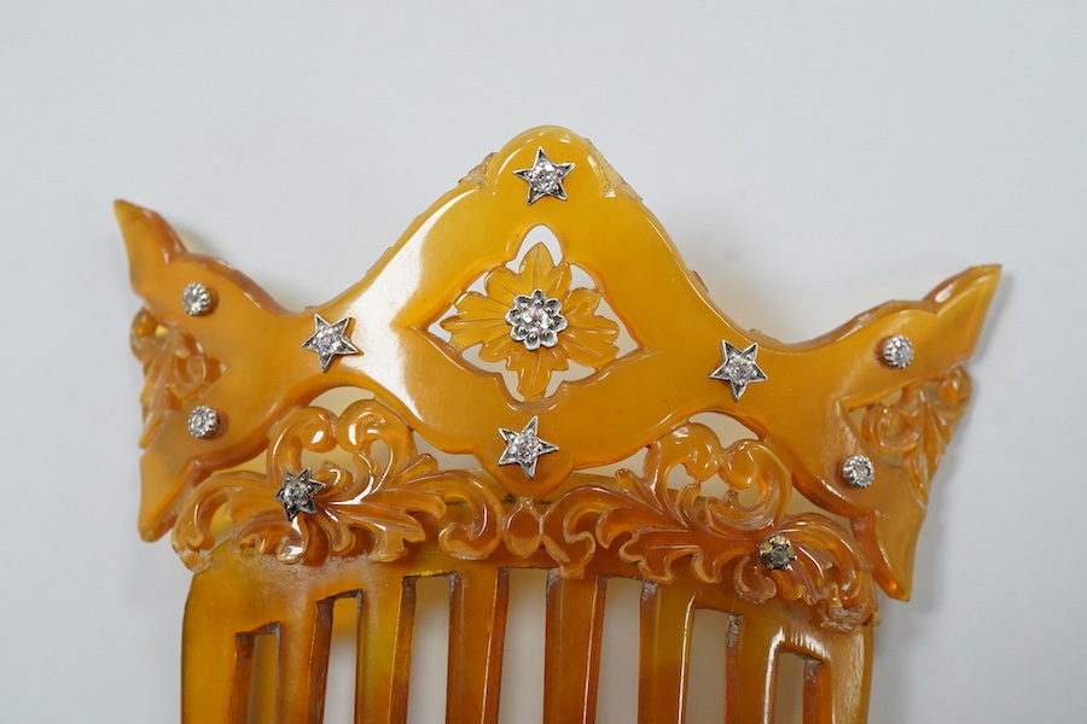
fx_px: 1359
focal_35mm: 45
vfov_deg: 29.9
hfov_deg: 43.6
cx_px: 544
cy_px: 362
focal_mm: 30
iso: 2500
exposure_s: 1/80
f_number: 13
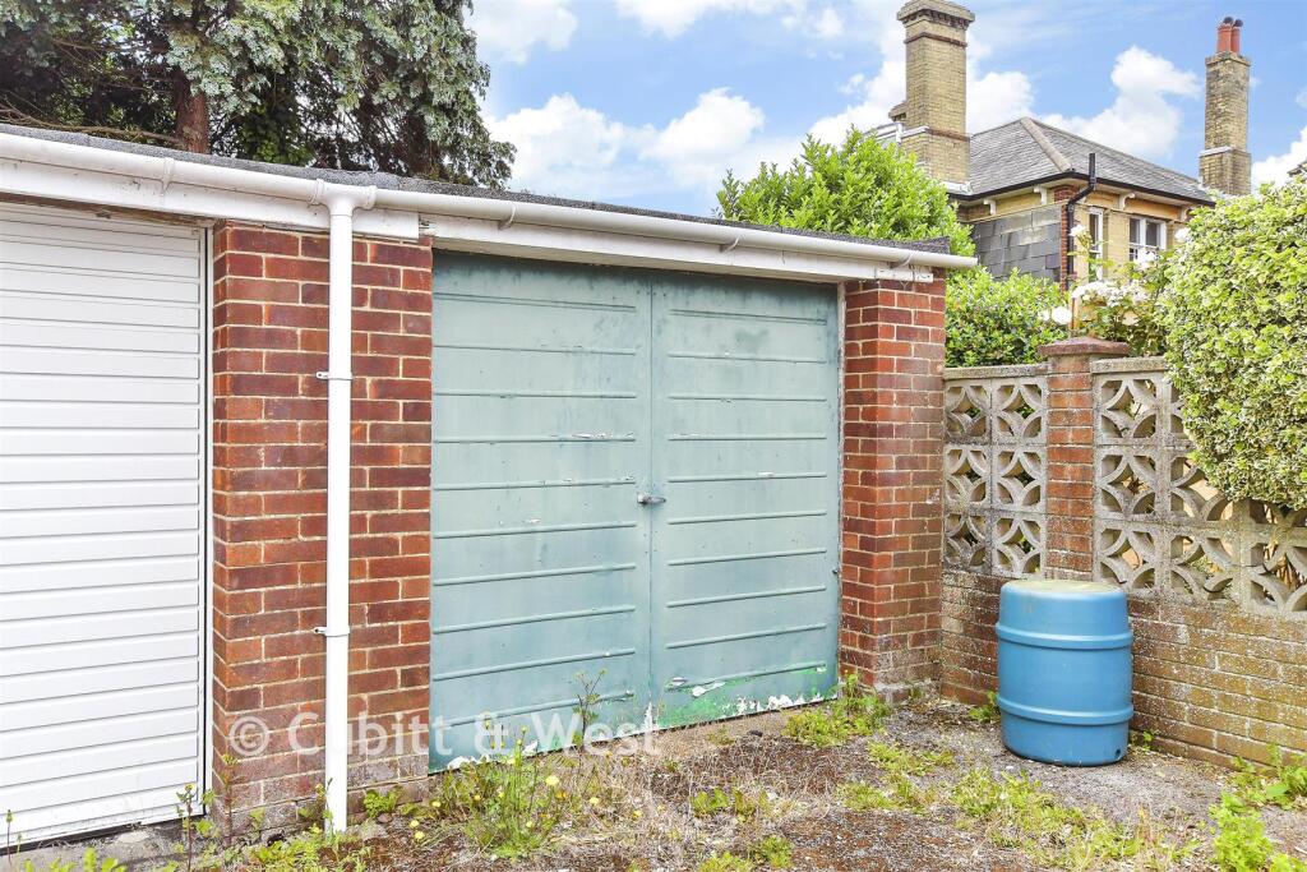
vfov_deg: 43.6
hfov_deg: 61.9
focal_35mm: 30
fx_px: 1089
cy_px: 436
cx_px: 654
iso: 500
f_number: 9
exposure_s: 1/250
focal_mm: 20
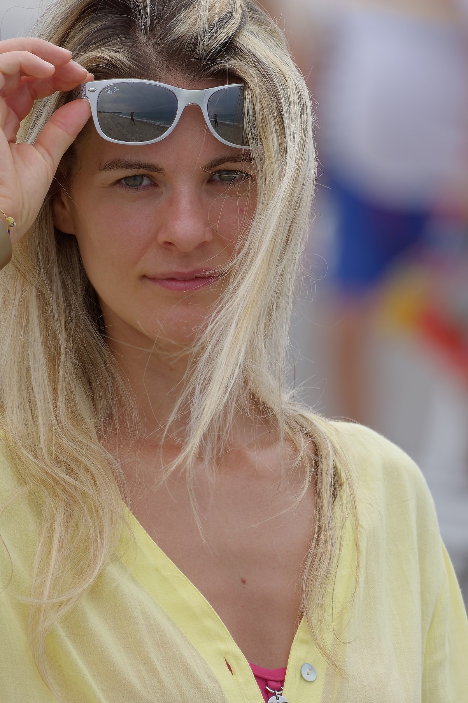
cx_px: 158
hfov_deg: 1.7
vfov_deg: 2.6
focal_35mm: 798
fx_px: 15563
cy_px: 393
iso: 100
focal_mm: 220
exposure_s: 1/320
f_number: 4
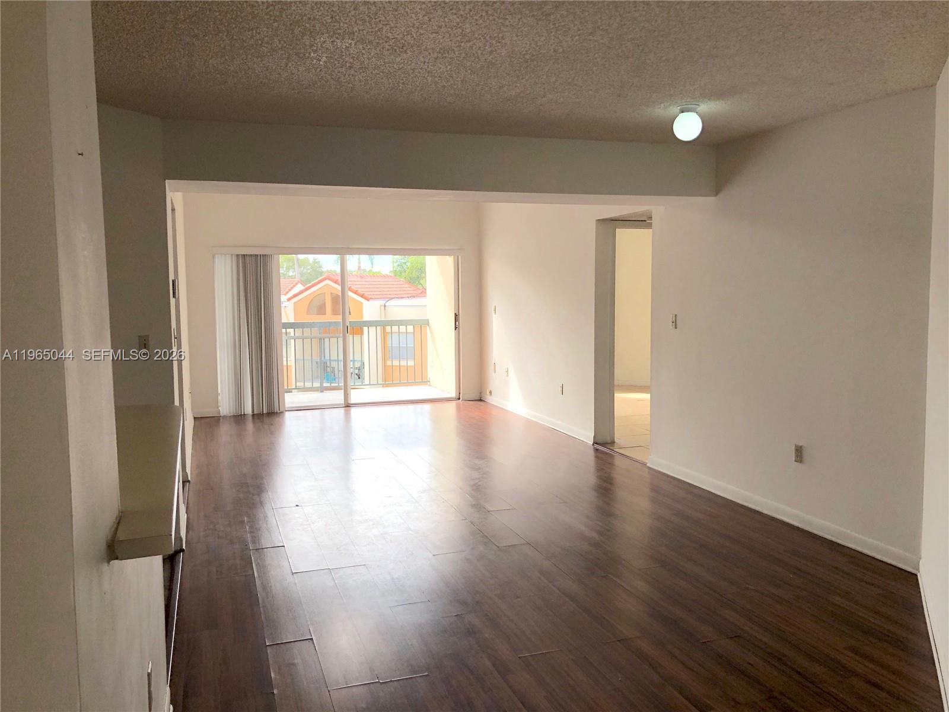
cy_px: 356
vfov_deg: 49.7
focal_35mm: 28
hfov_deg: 63.4
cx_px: 474
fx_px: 768
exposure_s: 1/382
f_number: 1.8
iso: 20
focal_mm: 4
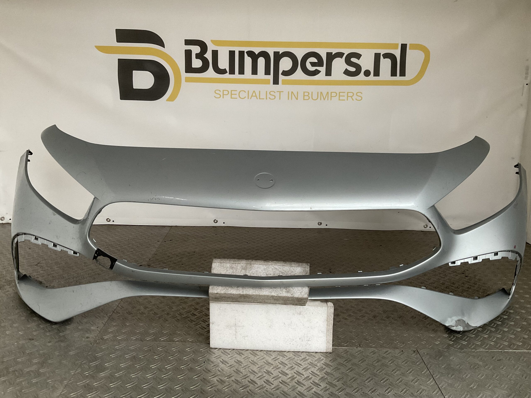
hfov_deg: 61.7
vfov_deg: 48.2
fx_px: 445
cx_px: 266
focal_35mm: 29
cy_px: 199
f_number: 1.8
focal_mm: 3
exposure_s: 1/50
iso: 125
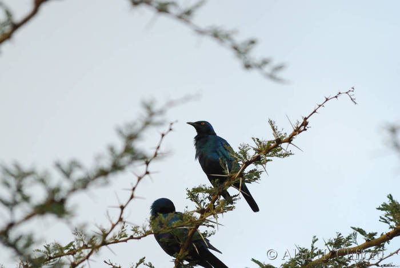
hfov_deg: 3.4
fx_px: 6672
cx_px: 200
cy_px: 134
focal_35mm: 600
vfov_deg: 2.3
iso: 1600
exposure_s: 1/400
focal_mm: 400
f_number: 5.6
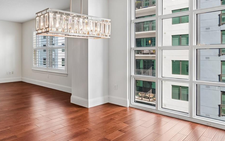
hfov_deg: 64.0
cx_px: 44
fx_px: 159
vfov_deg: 47.2
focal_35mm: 26
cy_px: 54
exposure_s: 1/30
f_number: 7.1
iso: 100
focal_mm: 10
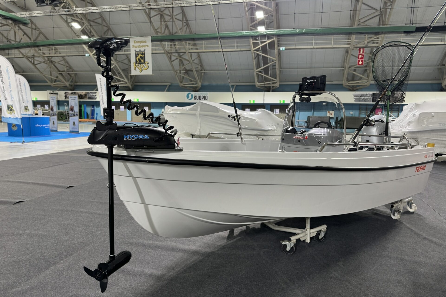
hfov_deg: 71.5
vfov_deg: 51.3
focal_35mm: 25
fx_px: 310
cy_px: 155
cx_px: 223
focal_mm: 6.76
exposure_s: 1/121
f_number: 1.78
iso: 200
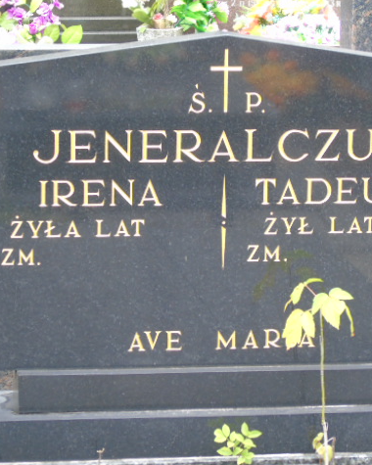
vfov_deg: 11.8
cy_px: 231
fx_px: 2243
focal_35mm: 163
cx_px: 230
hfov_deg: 9.5
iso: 160
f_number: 4.6
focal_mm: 22
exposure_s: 1/30
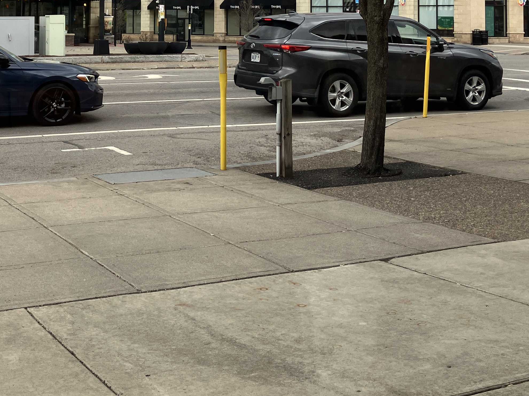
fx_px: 871
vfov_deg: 24.4
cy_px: -4
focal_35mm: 57
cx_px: 175
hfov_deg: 33.5
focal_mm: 3.99
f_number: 1.8
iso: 32
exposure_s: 1/335
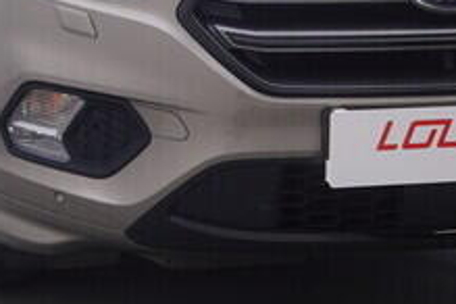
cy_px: -60
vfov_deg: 12.7
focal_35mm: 105
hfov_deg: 19.1
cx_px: 54
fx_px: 1334
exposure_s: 1/80
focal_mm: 15
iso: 200
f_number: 5
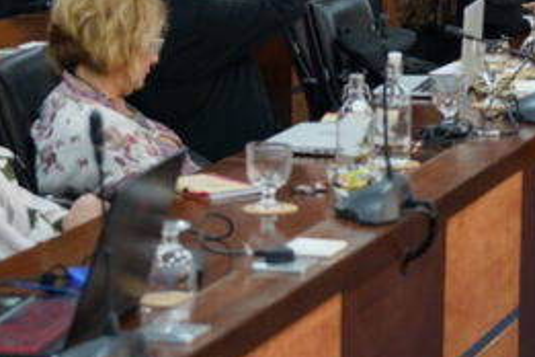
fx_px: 2452
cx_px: 685
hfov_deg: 12.1
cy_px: -208
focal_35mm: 165
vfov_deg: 8.1
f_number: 3.2
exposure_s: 1/160
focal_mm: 42
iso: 1600
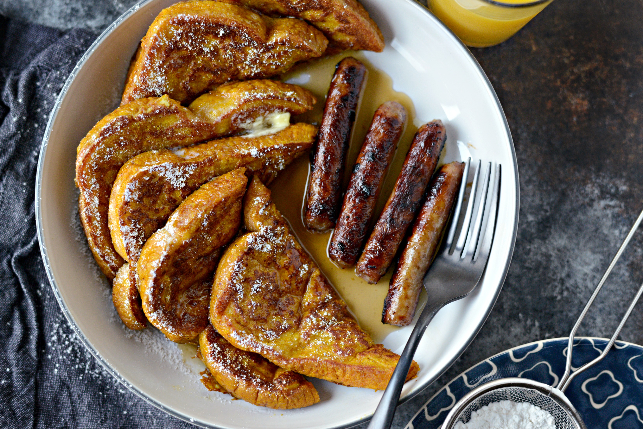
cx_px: 322
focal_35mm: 50
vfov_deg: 27.0
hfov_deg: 39.6
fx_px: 893
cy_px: 214
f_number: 3.2
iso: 1800
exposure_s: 1/1000
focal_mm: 50
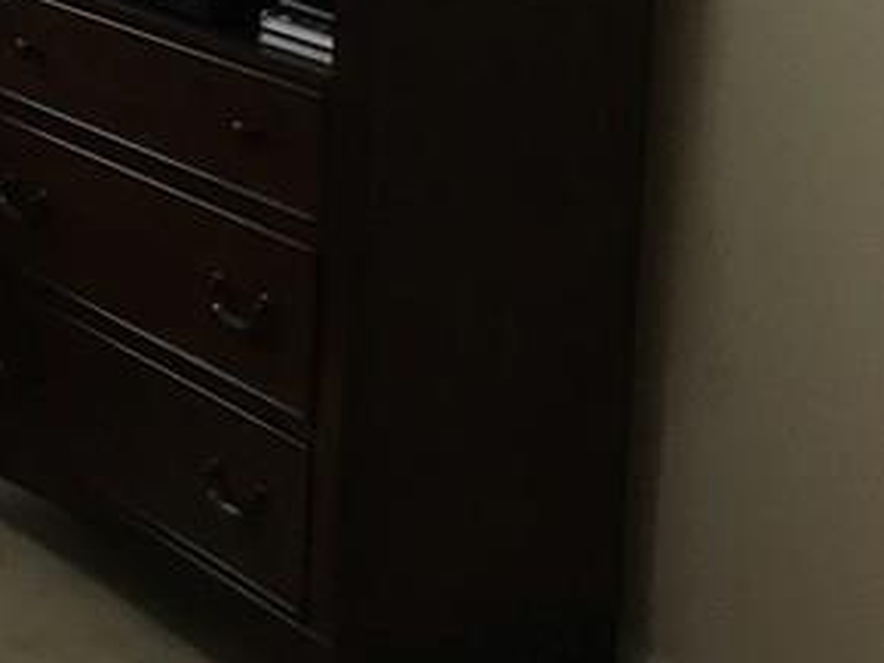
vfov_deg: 13.7
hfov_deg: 16.5
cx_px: -617
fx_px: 2630
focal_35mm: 103
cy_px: -261
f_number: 2.2
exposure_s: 1/30
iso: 100
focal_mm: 4.15
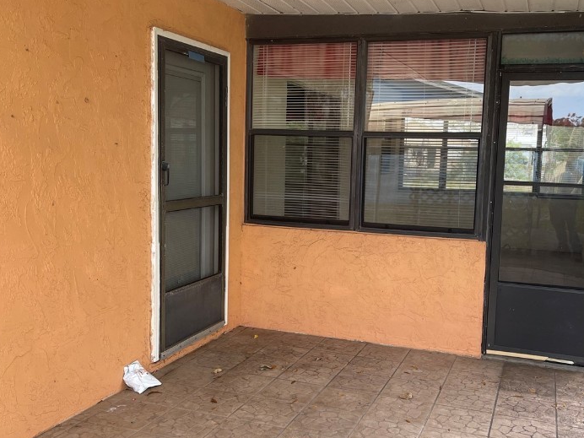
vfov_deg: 38.7
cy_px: 227
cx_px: 312
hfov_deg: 50.1
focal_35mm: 37
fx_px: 624
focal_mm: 5.1
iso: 32
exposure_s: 1/126
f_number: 1.6
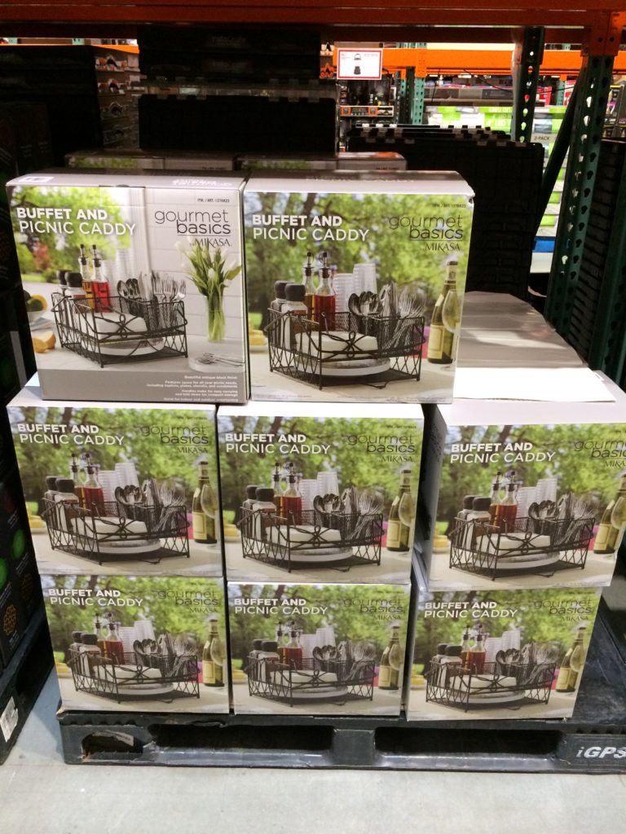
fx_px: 699
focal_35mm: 29
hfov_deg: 48.2
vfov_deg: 61.7
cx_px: 313
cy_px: 417
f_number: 2.2
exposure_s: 1/30
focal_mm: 4.15
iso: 200
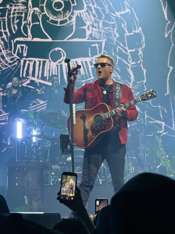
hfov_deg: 12.4
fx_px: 809
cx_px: 88
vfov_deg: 16.4
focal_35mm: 120
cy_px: 117
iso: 160
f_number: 2.8
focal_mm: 15.66
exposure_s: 1/99
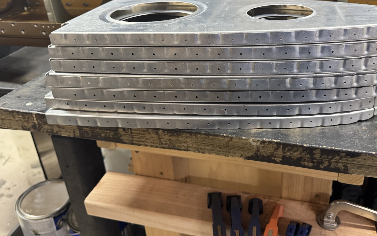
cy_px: 83
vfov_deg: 40.2
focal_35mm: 31
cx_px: 228
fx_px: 319
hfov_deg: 60.7
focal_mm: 6.76
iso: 500
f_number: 1.78
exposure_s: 1/60
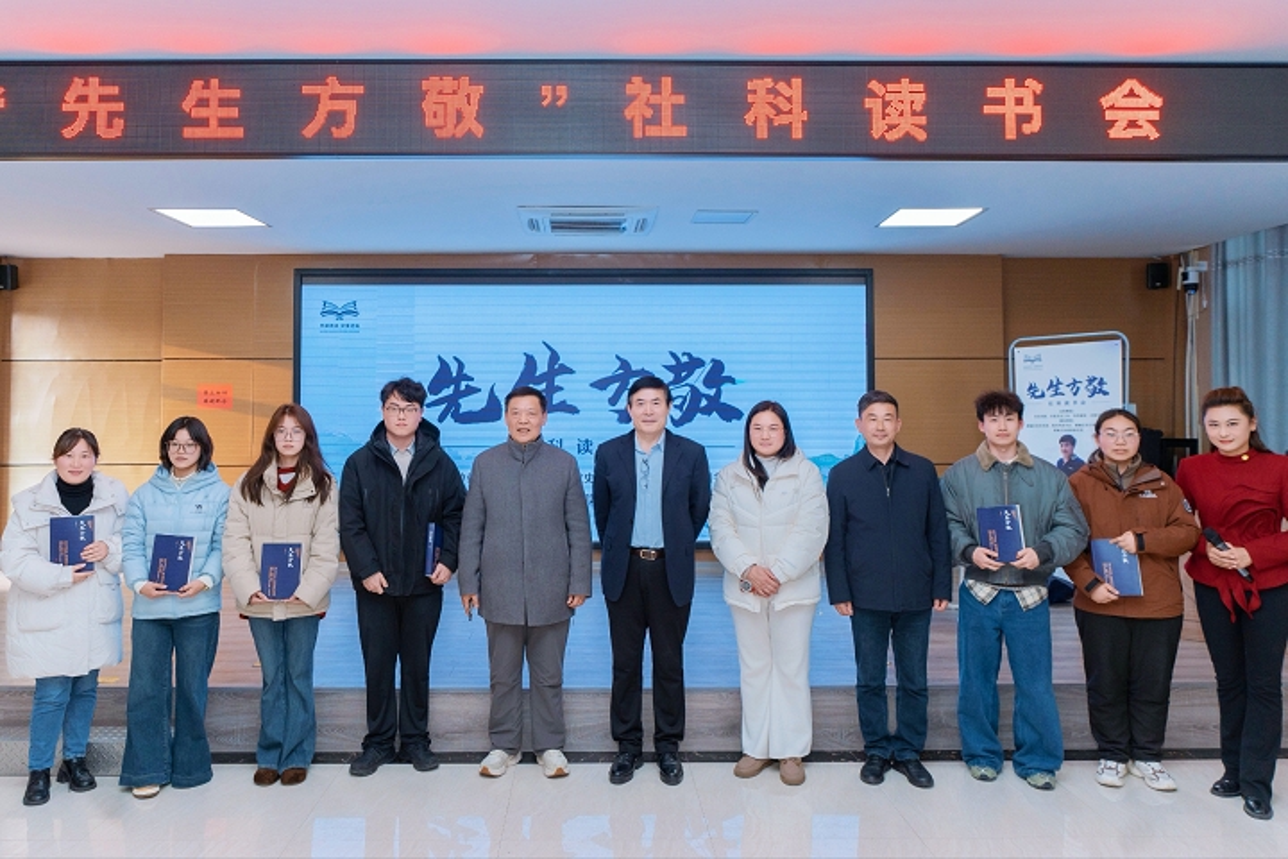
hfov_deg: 84.3
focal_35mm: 20
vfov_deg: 62.2
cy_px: 430
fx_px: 712
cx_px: 644
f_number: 3.5
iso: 640
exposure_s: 1/160
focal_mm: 19.9
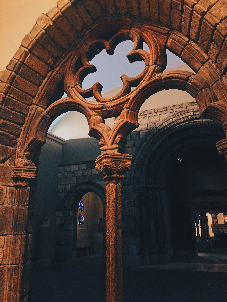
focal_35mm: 29
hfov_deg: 48.2
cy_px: 151
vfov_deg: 61.7
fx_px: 254
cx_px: 114
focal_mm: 4.15
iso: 400
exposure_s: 1/15
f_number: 2.2
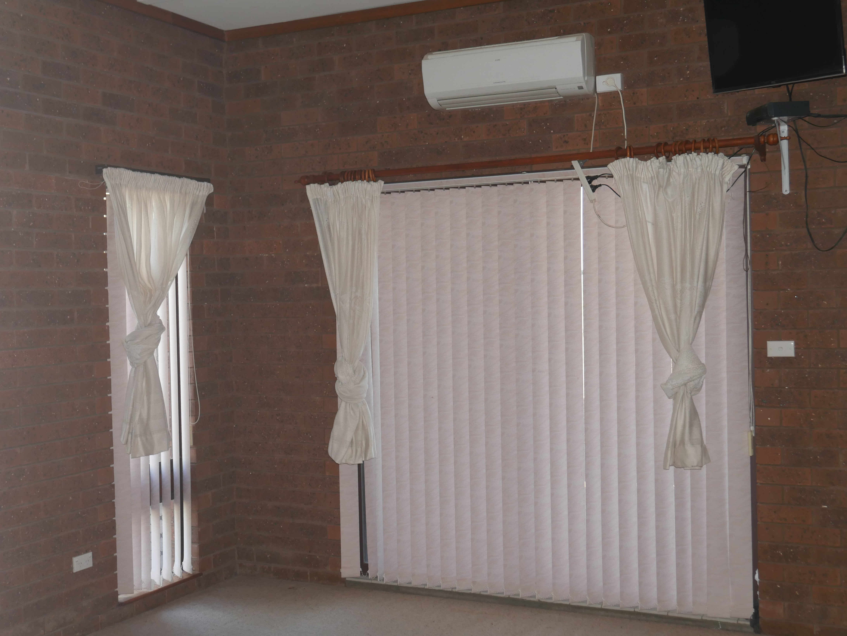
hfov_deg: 44.8
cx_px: 424
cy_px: 318
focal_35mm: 42
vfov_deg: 34.4
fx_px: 1028
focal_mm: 21
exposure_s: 1/125
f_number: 4.6
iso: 640
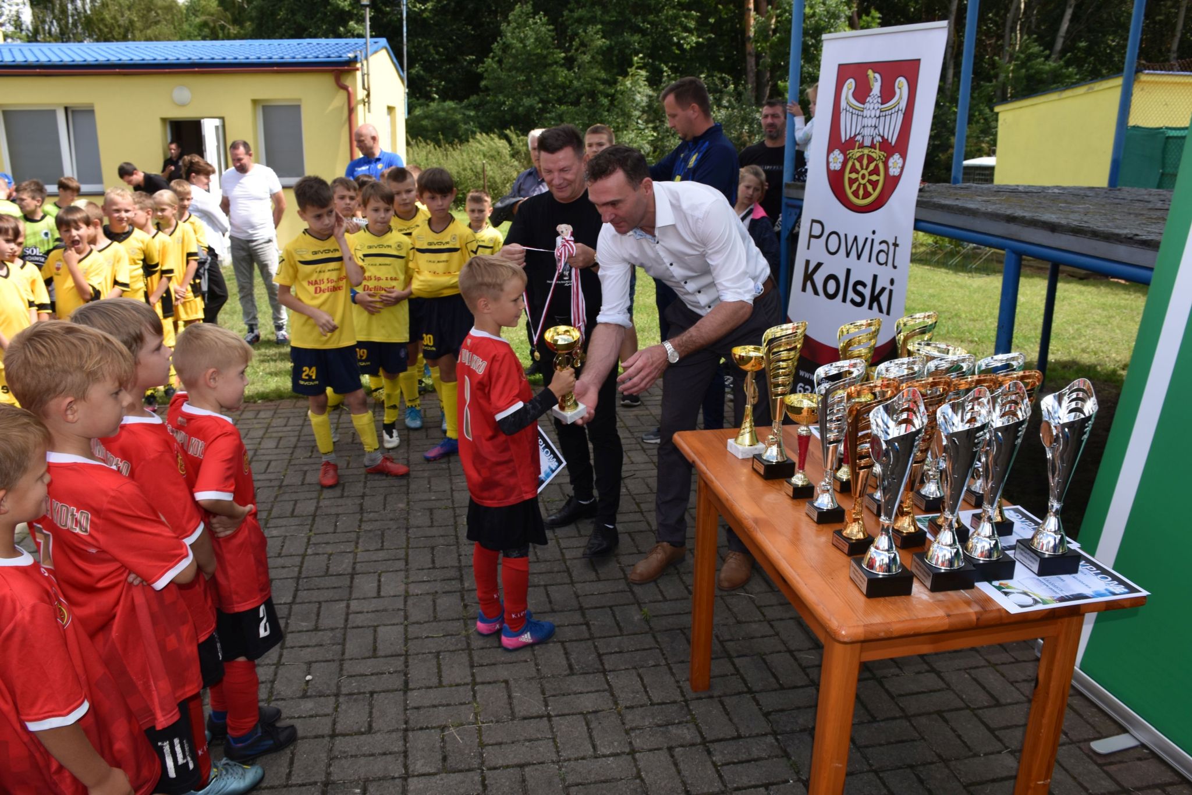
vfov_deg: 47.9
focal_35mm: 27
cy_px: 398
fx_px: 894
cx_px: 596
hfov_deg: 67.4
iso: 100
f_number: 7.1
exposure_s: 1/200
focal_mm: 18
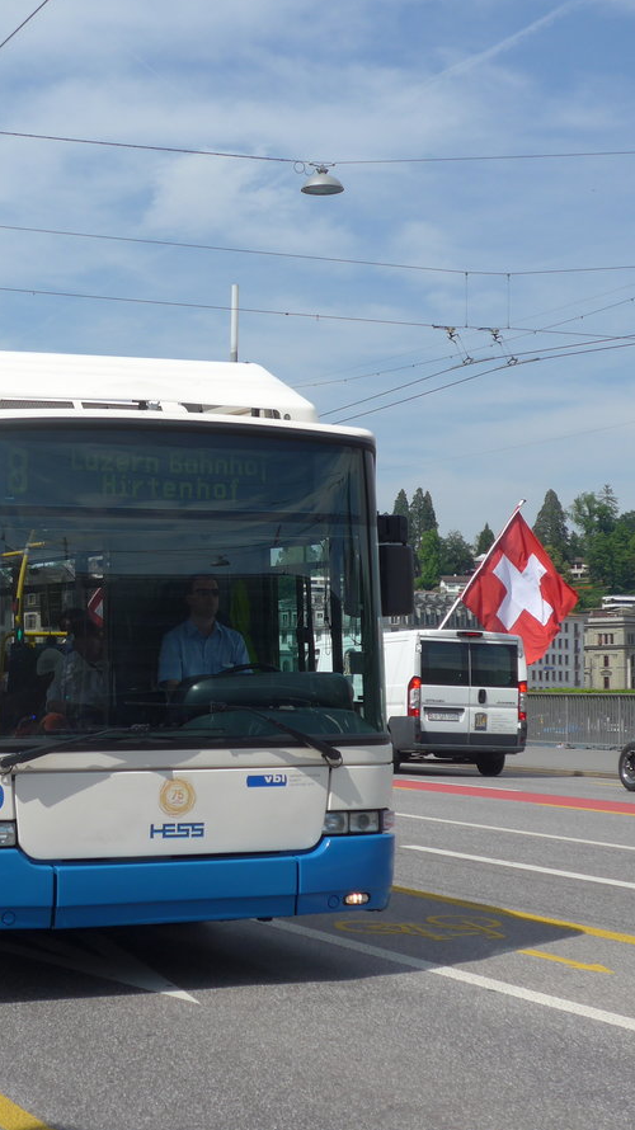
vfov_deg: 29.4
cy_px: 562
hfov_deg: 16.6
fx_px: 2157
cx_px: 127
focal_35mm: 72
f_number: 3.2
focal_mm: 10.1
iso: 80
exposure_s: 1/2000
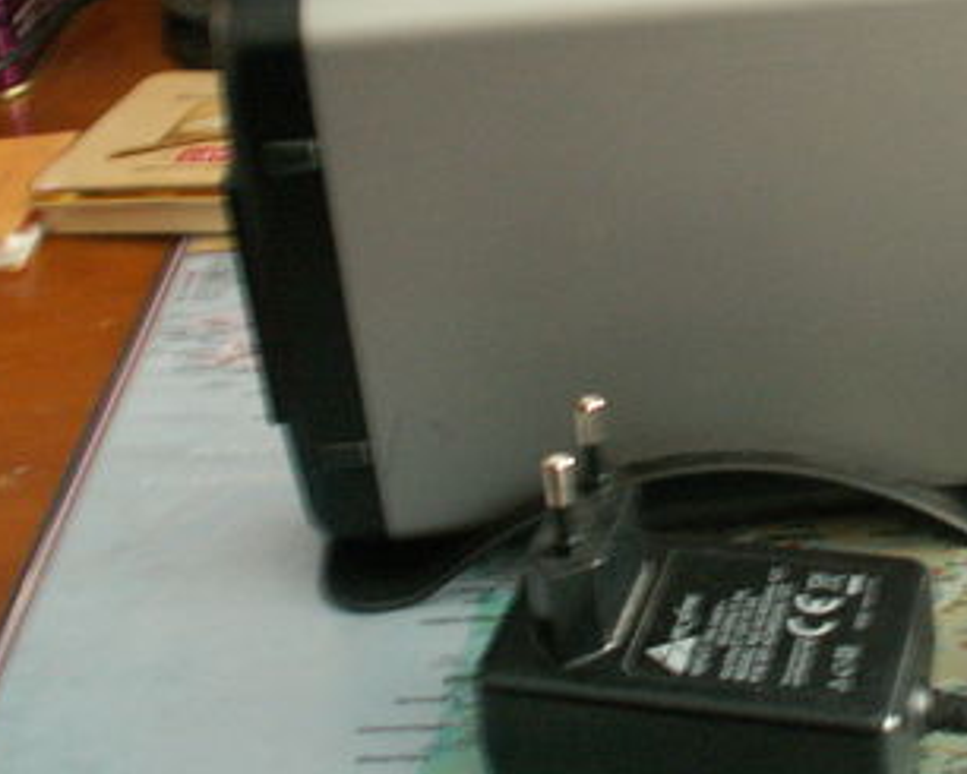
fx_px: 1918
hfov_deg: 27.6
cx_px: 806
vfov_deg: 22.8
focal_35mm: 67
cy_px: 351
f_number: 2.8
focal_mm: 5.86
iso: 160
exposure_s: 1/2.5
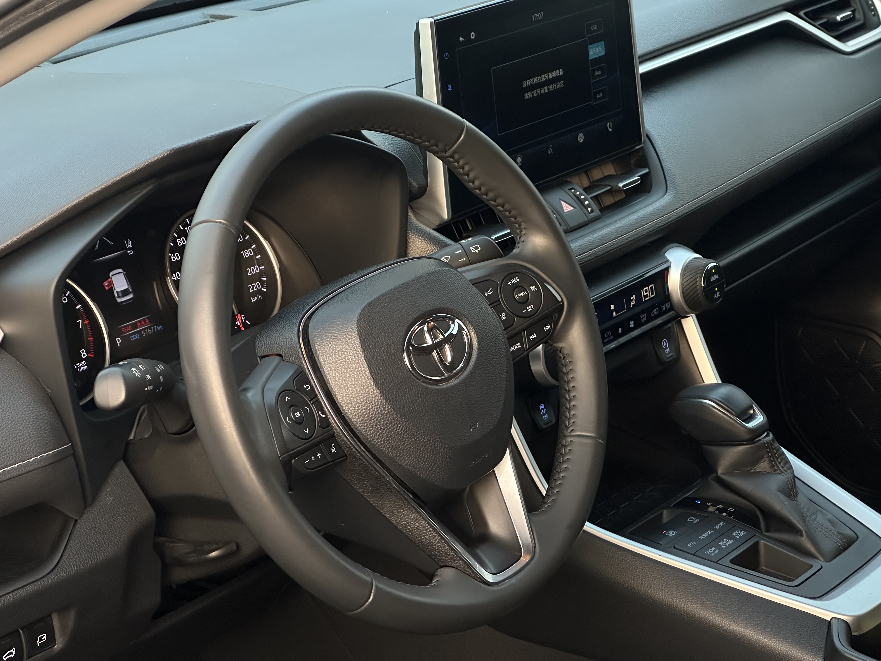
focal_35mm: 77
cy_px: 330
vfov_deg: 19.1
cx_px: 440
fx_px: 1960
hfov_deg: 25.3
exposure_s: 1/95
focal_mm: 9
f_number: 2.8
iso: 250
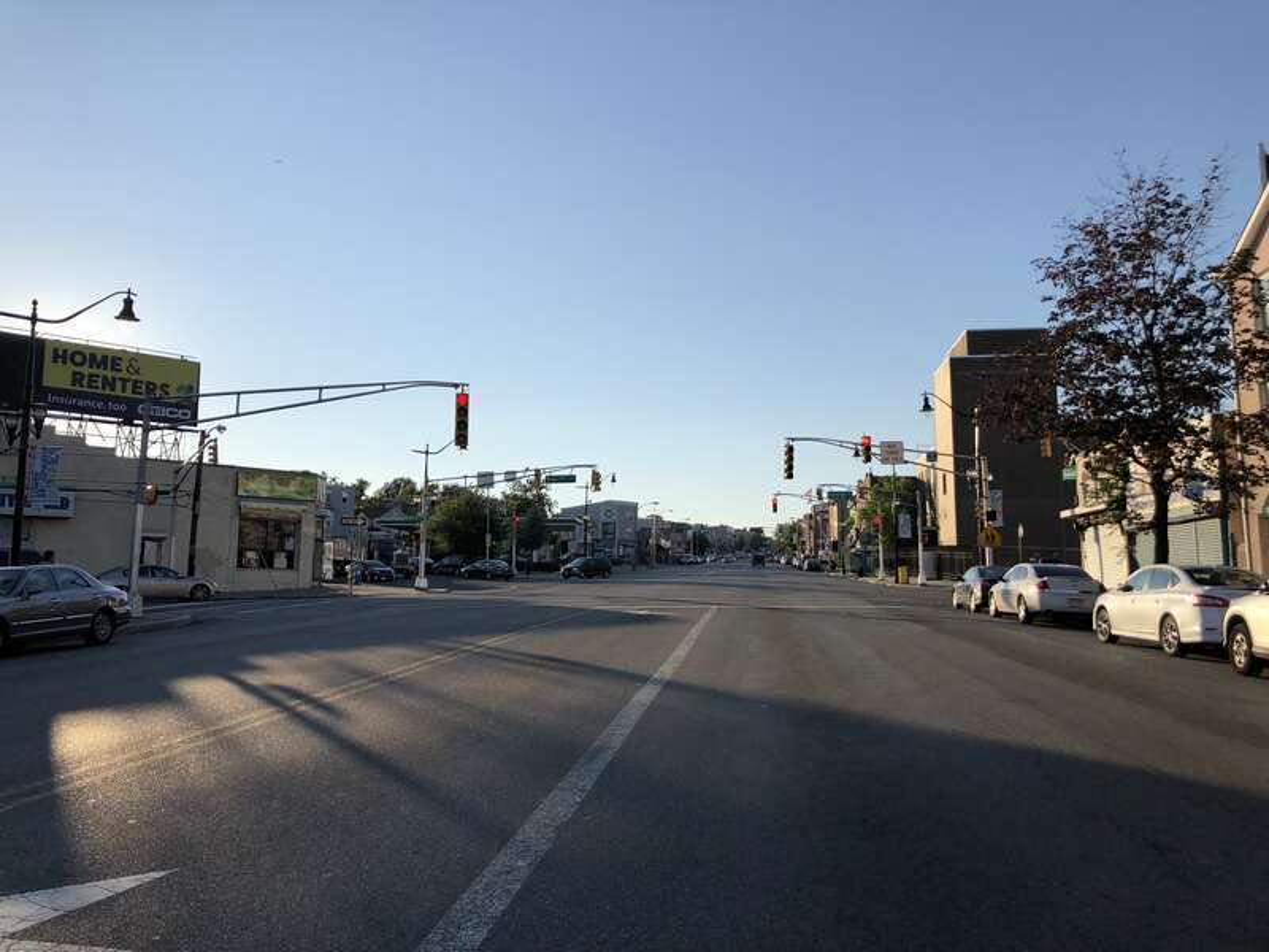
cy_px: 476
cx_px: 634
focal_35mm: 28
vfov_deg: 49.7
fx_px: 1026
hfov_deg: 63.4
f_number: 1.8
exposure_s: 1/2703
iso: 20
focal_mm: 4
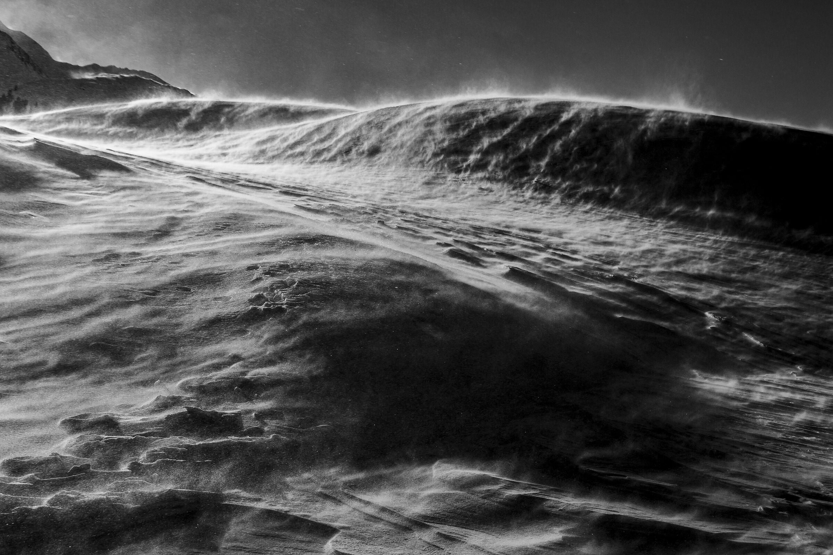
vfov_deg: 18.9
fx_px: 1666
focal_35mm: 72
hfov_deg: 28.1
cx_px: 416
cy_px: 278
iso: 140
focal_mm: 48
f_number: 11
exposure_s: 1/500
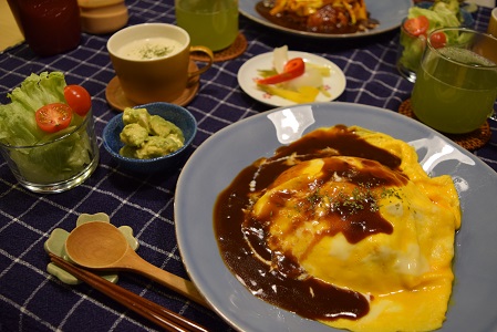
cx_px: 248
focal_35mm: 33
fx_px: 456
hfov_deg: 57.2
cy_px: 166
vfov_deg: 40.0
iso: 640
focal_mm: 22
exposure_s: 1/60
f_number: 4
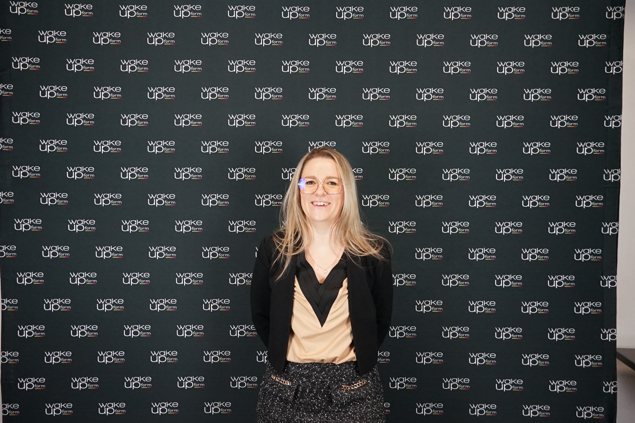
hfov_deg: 55.8
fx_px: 600
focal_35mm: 34
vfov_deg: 38.9
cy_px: 216
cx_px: 309
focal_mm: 22
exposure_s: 1/160
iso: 2500
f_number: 4
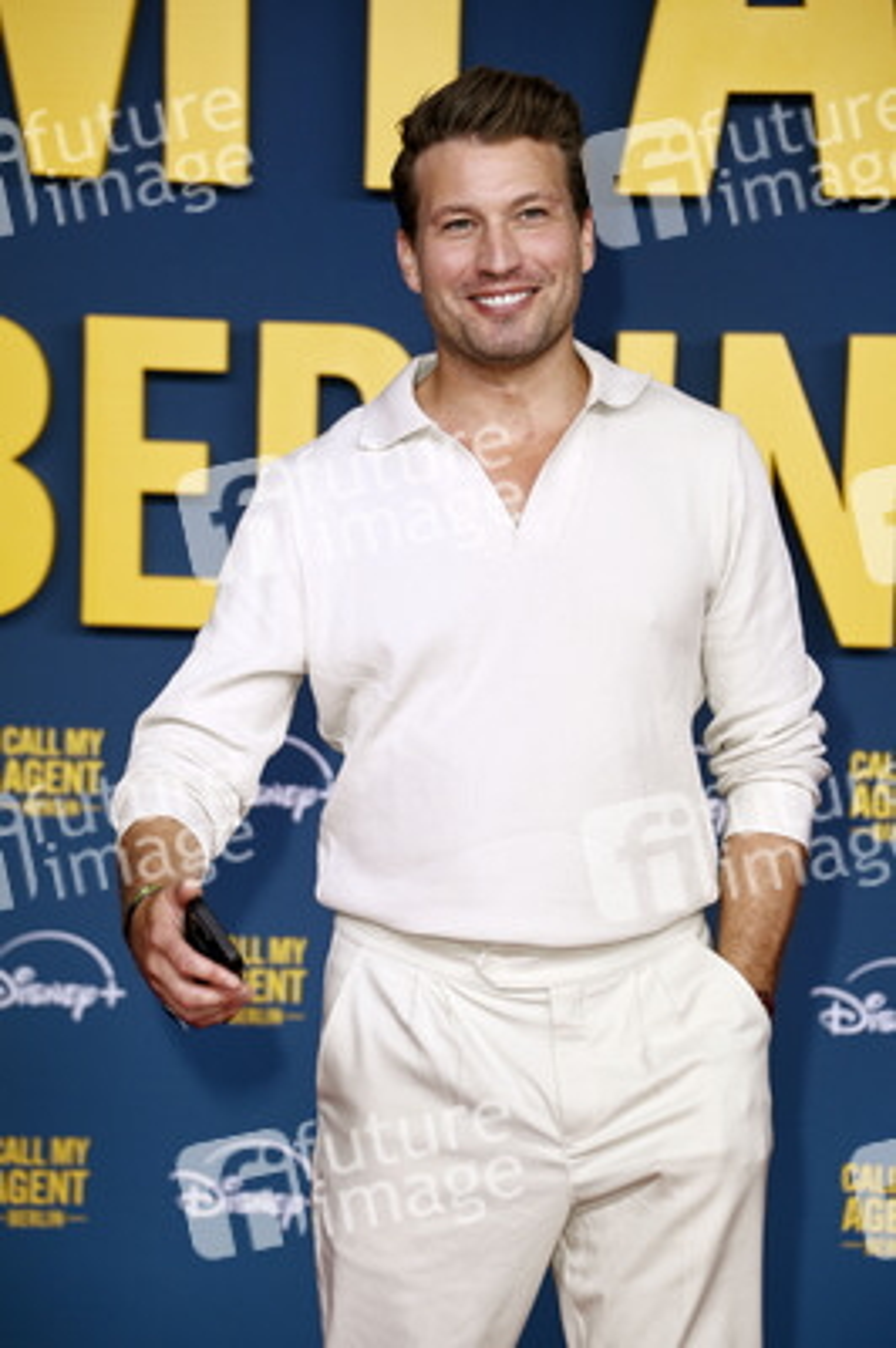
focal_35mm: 122
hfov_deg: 11.2
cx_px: 448
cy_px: 674
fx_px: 4562
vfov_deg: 16.8
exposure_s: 1/200
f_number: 5.6
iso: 800
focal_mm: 122
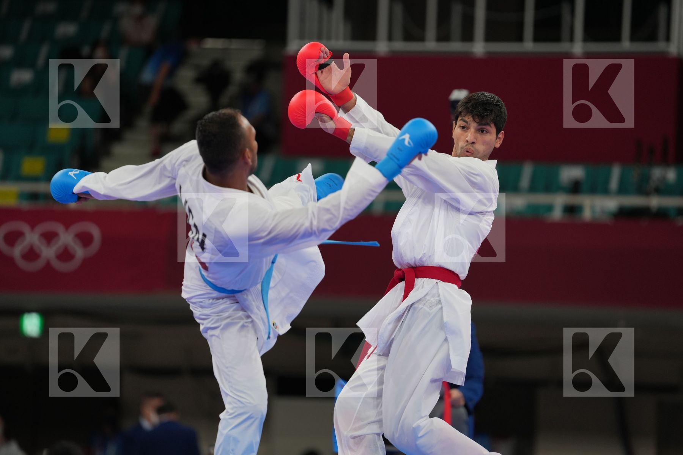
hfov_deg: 10.3
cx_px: 342
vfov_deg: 6.9
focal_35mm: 200
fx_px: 3794
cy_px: 228
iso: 500
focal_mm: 200
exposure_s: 1/1000
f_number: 2.8
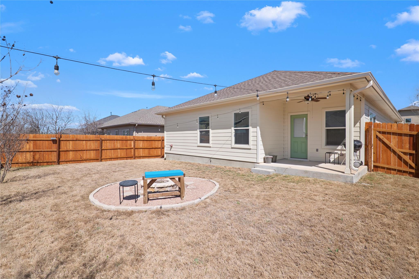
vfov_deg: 73.7
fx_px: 186
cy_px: 140
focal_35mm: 16
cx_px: 210
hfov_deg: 96.7
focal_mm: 16
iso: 400
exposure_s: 1/40
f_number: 7.1
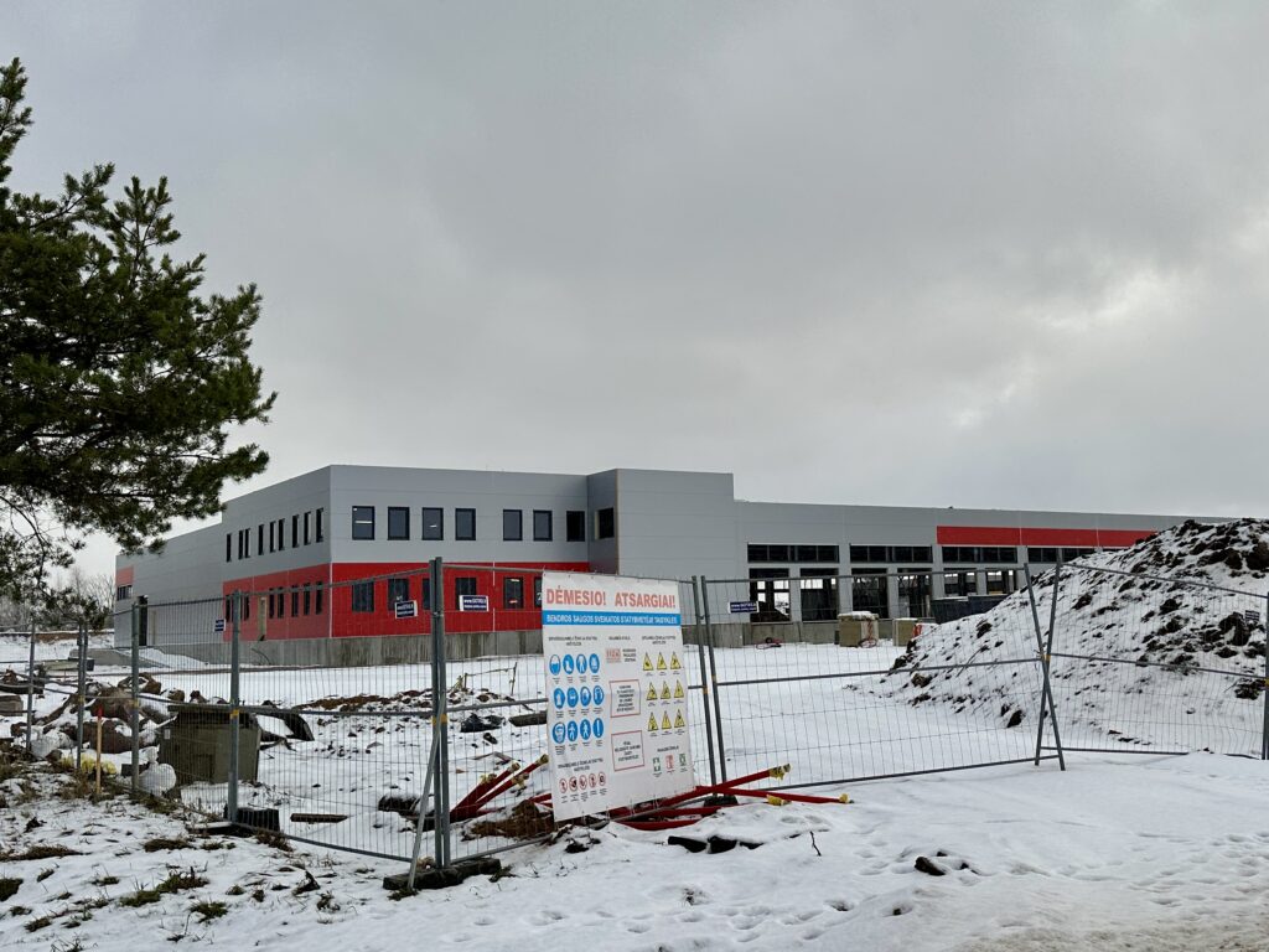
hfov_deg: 71.6
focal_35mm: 24
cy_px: 476
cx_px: 634
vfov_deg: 56.8
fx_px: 880
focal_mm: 6.86
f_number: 1.78
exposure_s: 1/3472
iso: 80
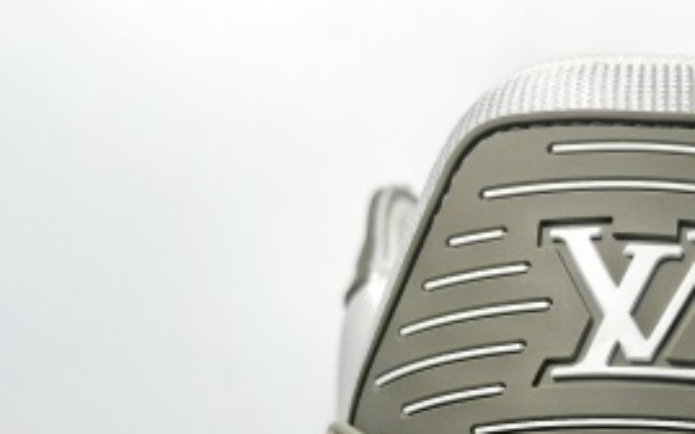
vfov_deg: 14.8
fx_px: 1610
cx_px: 646
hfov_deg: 23.6
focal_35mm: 85
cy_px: 535
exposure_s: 1/409
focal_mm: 6.98
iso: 50
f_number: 2
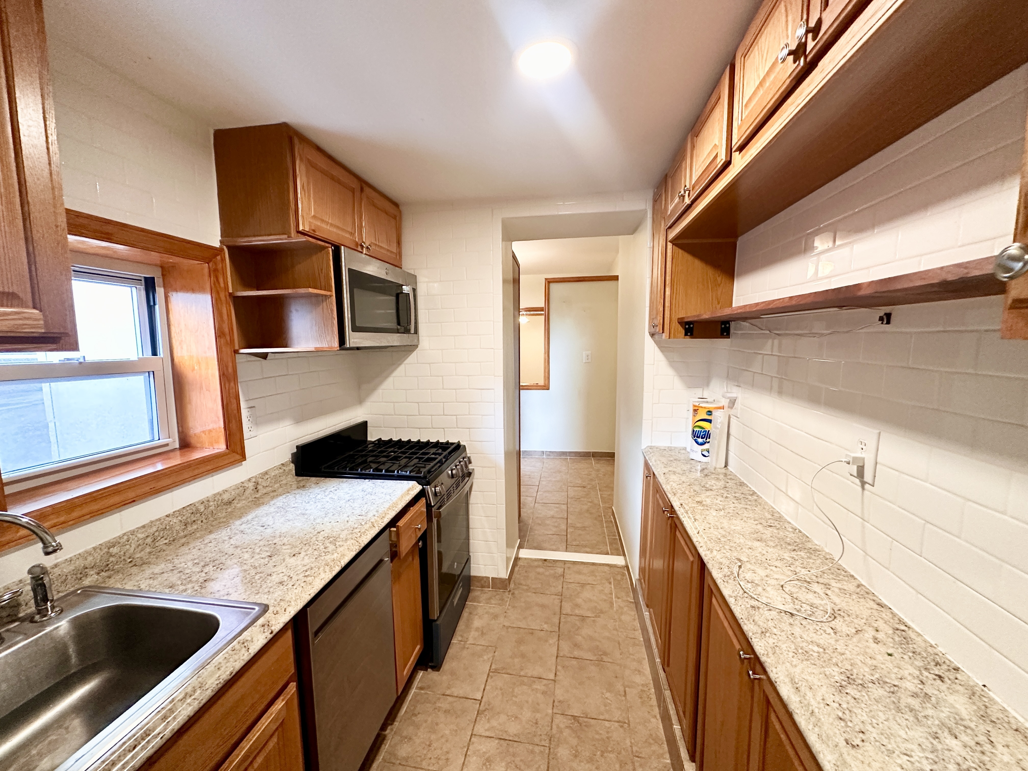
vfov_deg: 85.7
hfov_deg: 102.1
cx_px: 514
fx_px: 416
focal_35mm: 14
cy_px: 386
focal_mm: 2.22
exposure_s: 1/60
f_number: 2.2
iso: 400
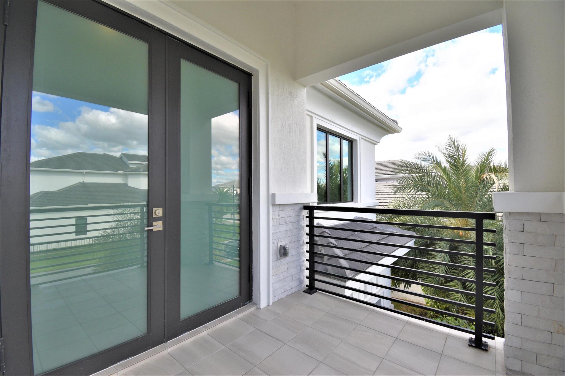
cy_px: 188
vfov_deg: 77.3
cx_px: 282
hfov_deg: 100.4
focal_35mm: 15
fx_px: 235
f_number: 8
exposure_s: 1/250
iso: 200
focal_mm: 10
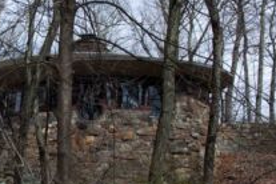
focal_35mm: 91
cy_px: 128
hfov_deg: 21.2
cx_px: -25
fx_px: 701
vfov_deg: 14.9
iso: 200
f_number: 8
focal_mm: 21
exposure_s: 1/250
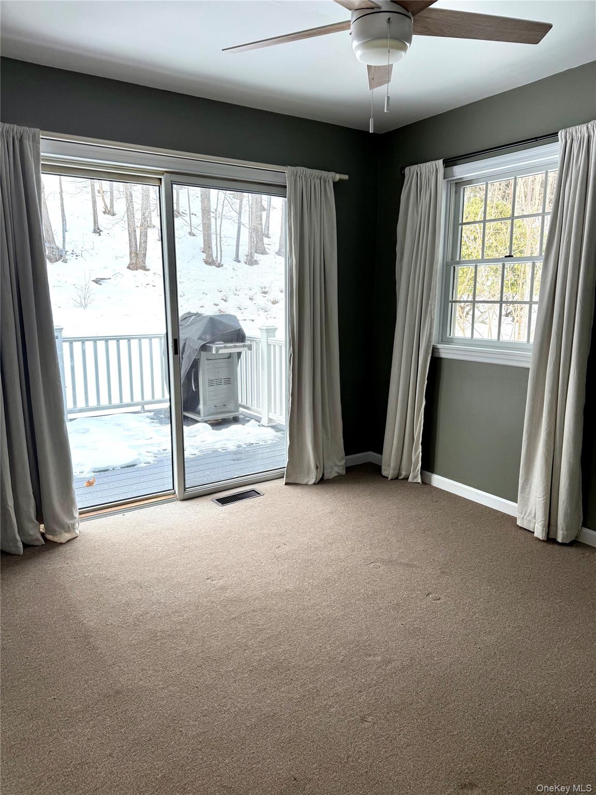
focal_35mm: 24
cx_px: 298
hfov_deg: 56.8
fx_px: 551
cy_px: 398
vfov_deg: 71.6
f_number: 1.78
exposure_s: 1/209
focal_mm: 6.76
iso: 64
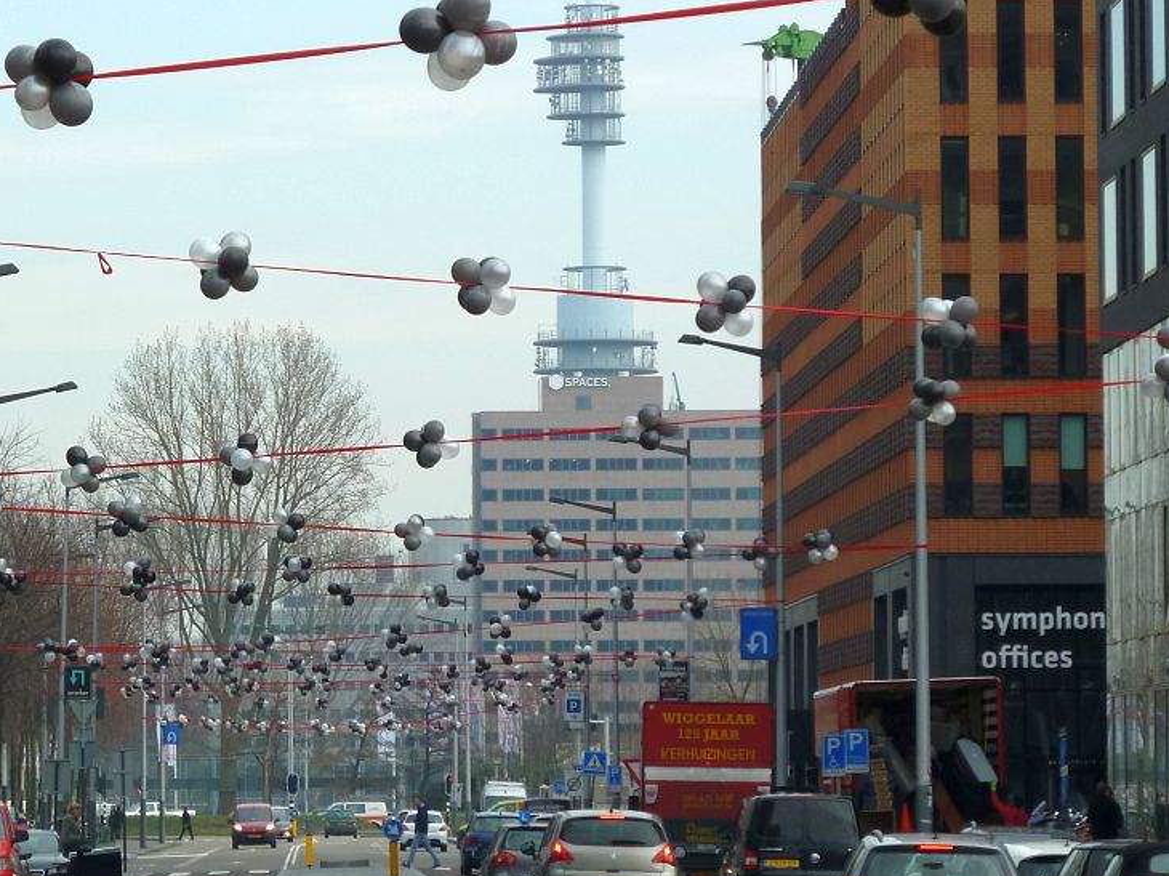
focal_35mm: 237
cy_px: 433
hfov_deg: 8.3
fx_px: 8001
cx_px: 356
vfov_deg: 6.3
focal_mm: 27.8
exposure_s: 1/320
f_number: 4.5
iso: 80
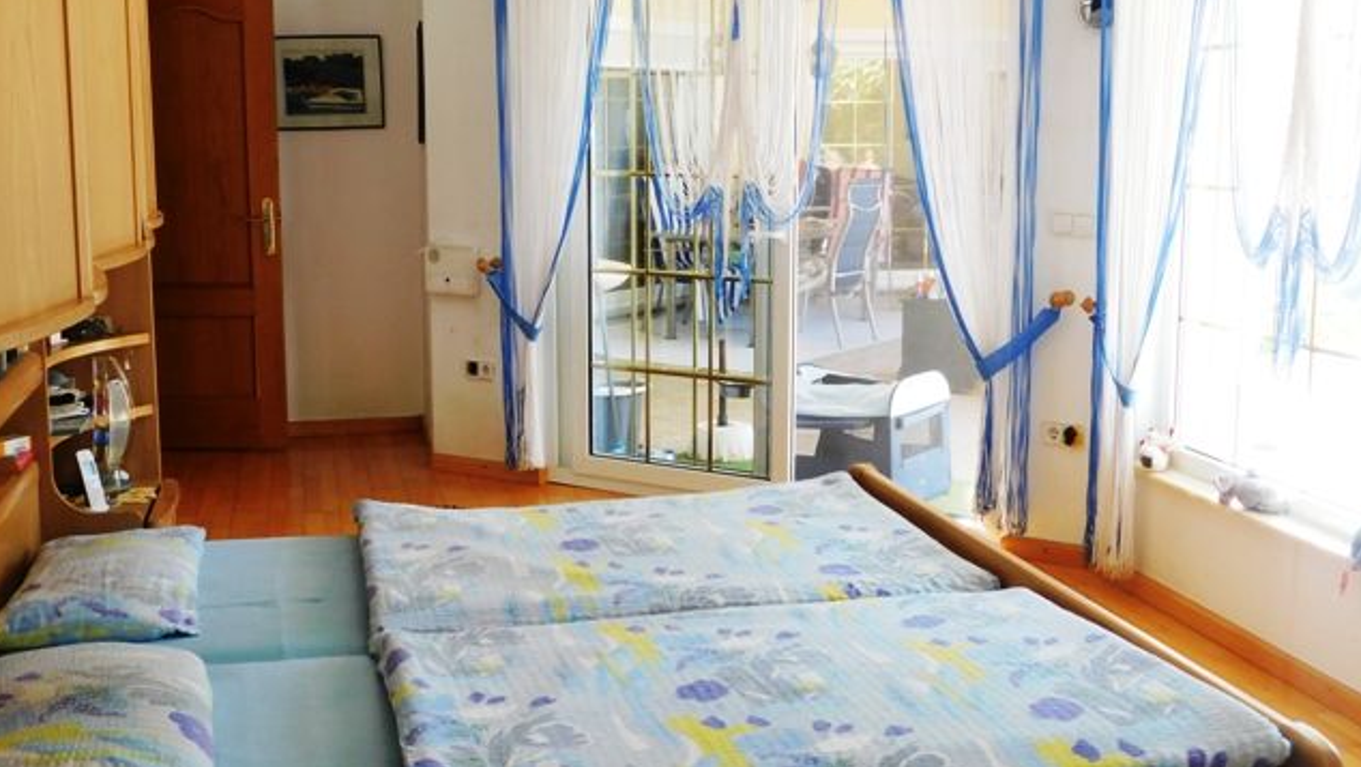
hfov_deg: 46.4
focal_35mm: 44
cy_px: 367
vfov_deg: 27.1
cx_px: 676
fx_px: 1588
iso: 125
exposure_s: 1/60
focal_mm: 7.1
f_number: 3.6
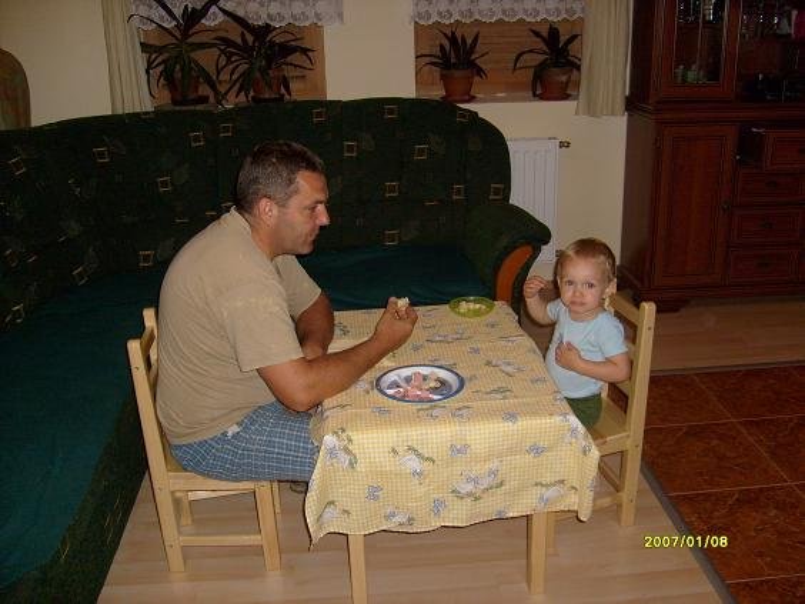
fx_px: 814
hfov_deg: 52.6
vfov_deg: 40.7
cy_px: 302
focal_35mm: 35
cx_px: 402
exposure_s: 1/45
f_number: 2.8
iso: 100
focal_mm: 5.8
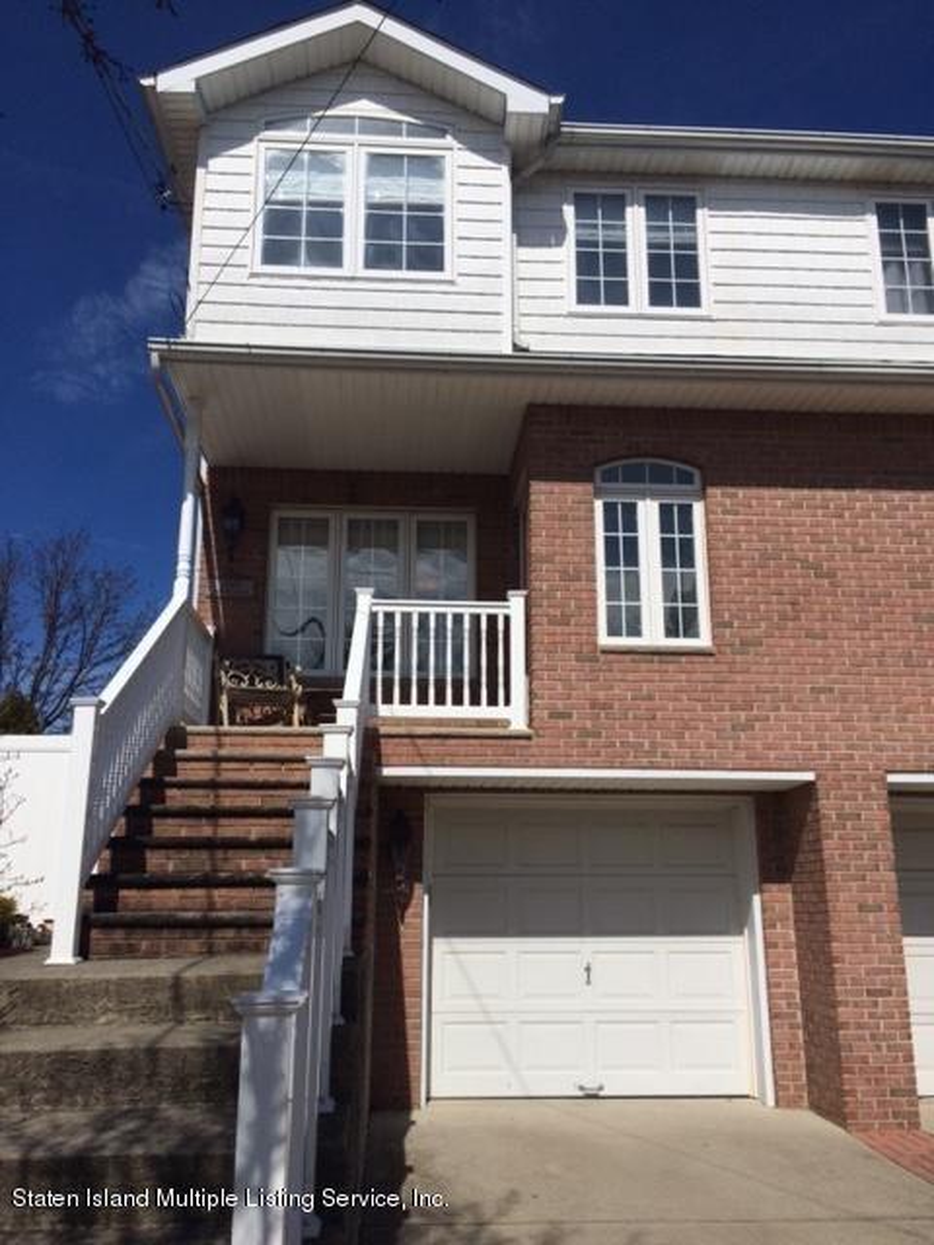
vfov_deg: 61.7
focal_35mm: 29
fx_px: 1043
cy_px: 622
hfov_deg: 48.2
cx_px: 467
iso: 40
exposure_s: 1/6849
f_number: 2.2
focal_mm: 4.15
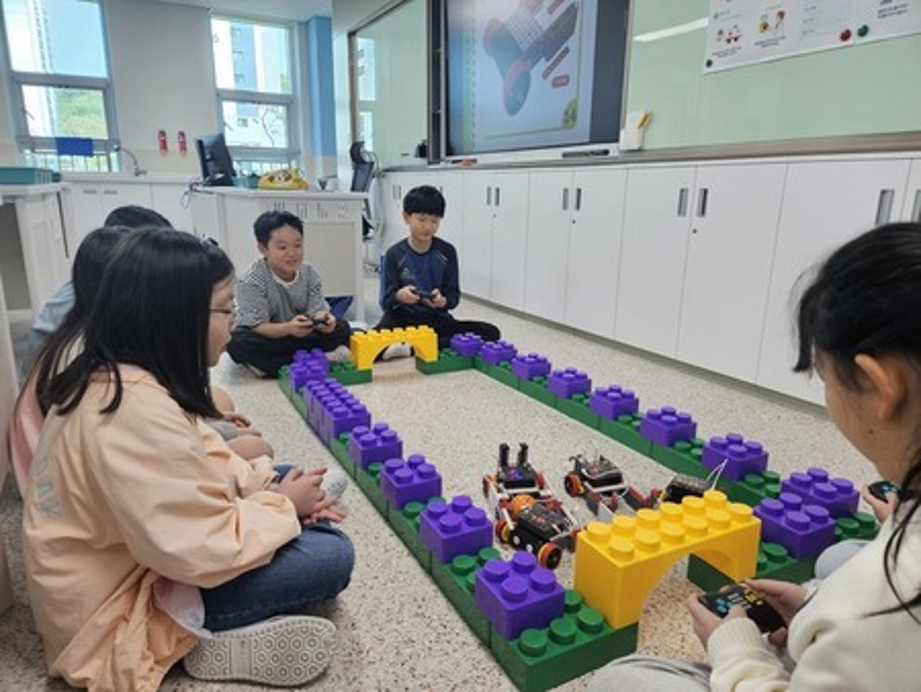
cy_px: 346
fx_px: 612
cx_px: 460
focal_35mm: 23
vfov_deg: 58.9
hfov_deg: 73.9
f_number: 1.8
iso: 200
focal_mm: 5.4
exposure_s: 1/207
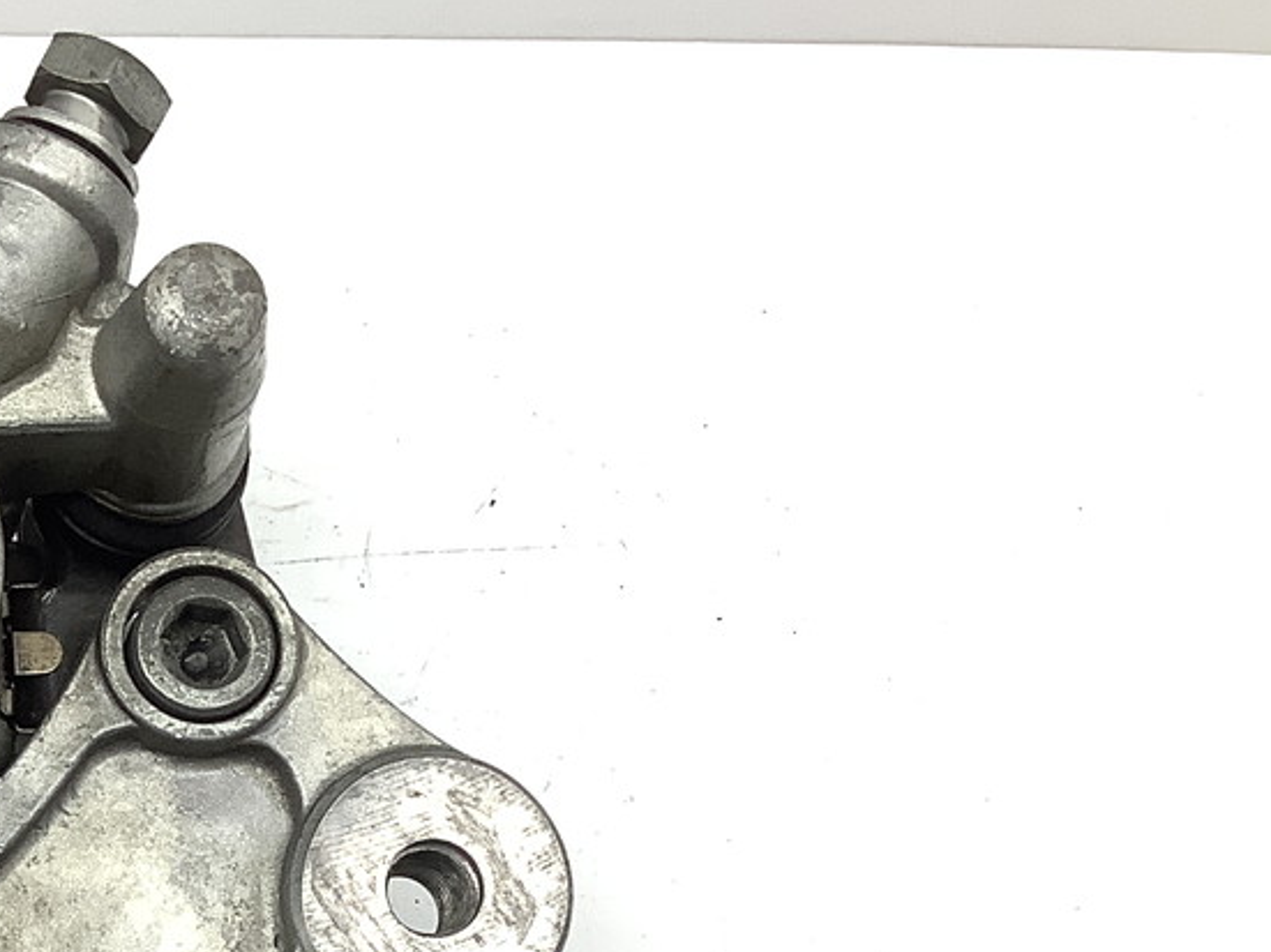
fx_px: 2643
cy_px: 1023
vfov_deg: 19.6
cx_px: -67
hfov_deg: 25.4
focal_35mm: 72
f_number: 2.4
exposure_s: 1/120
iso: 64
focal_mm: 3.3
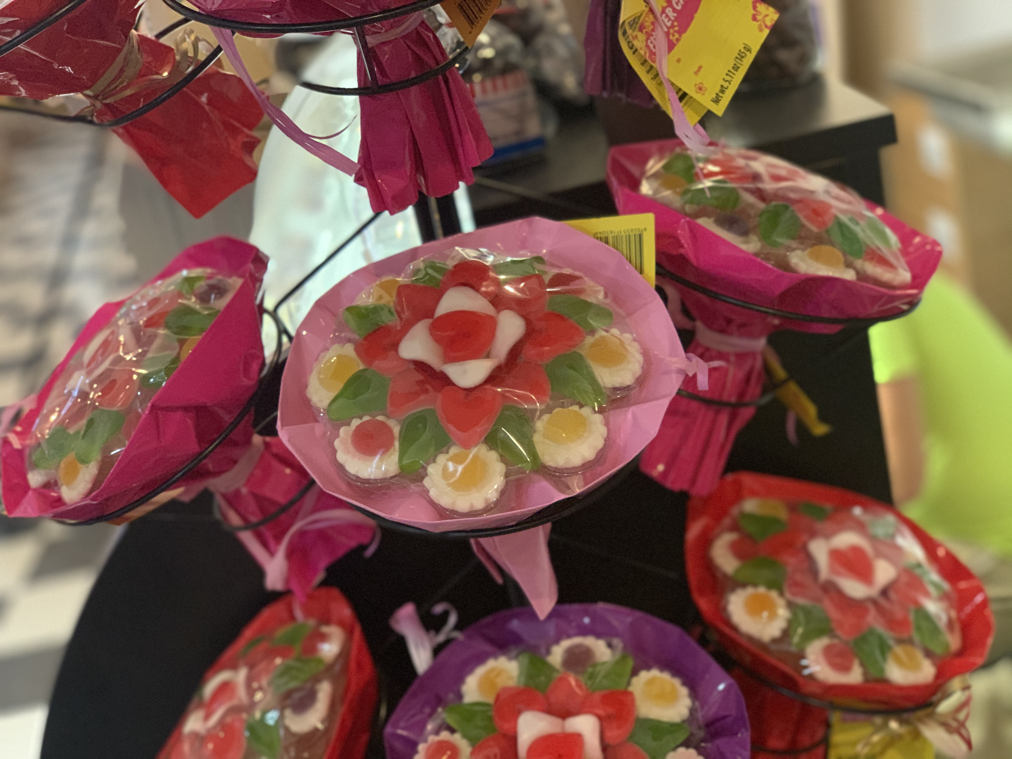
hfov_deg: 36.8
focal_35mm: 52
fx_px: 1520
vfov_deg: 28.0
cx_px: 506
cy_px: 380
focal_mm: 6
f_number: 2.4
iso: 400
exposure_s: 1/60
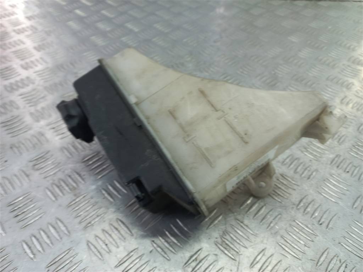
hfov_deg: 69.4
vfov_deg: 54.9
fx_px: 262
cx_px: 182
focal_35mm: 25
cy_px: 136
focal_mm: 4.6
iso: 64
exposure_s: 1/50
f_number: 1.8
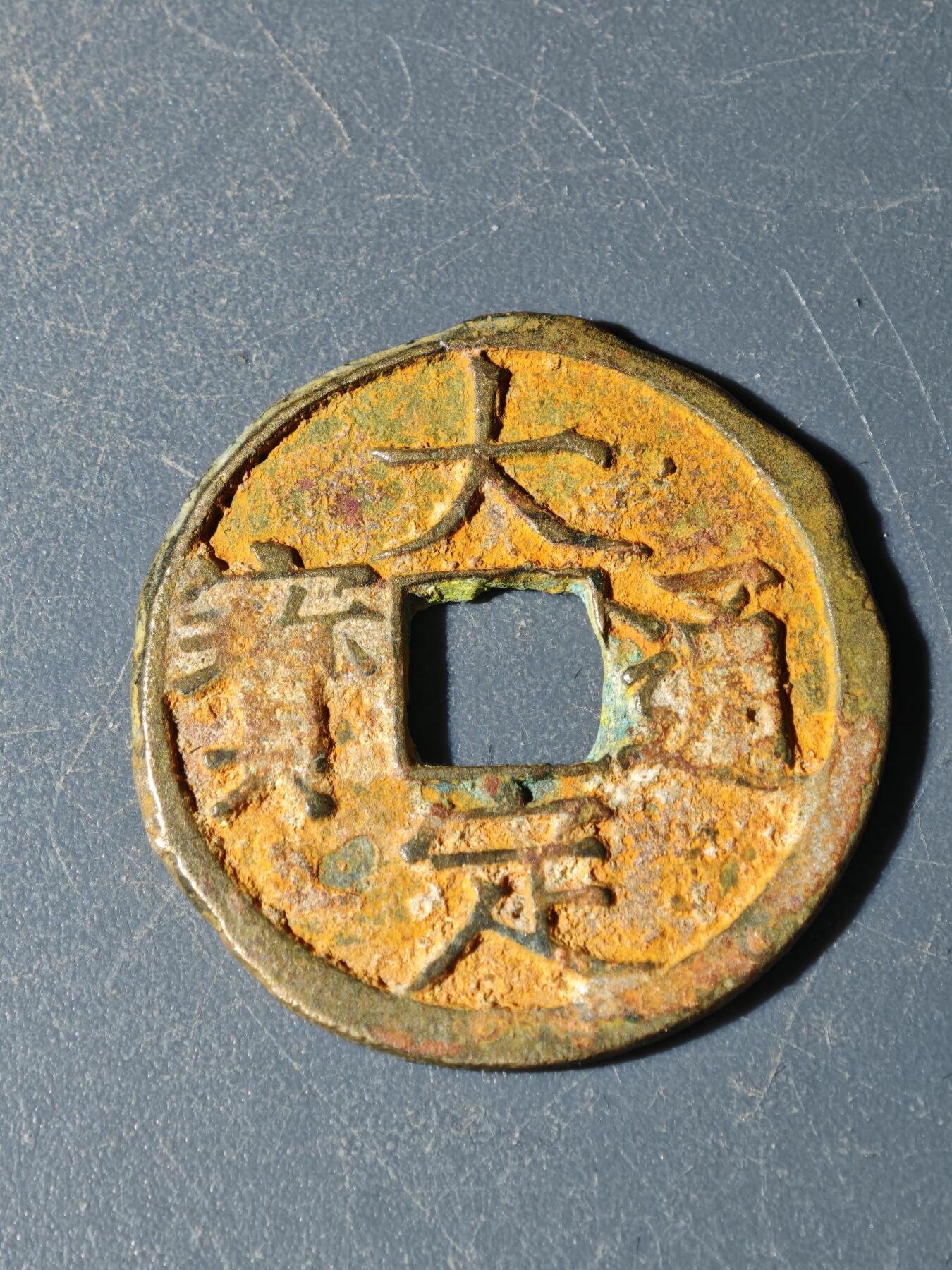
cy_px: 635
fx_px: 3850
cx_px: 476
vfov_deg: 18.7
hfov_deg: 14.1
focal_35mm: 105
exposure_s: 1/100
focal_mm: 9
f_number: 2
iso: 320
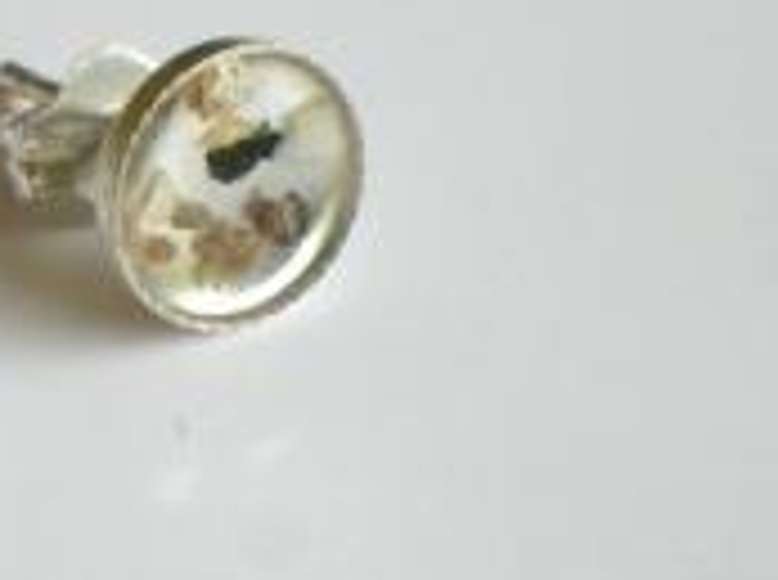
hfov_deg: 8.1
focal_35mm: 244
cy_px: 353
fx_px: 5473
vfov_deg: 6.1
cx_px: -121
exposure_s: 1/12
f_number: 7.9
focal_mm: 15.7
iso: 50
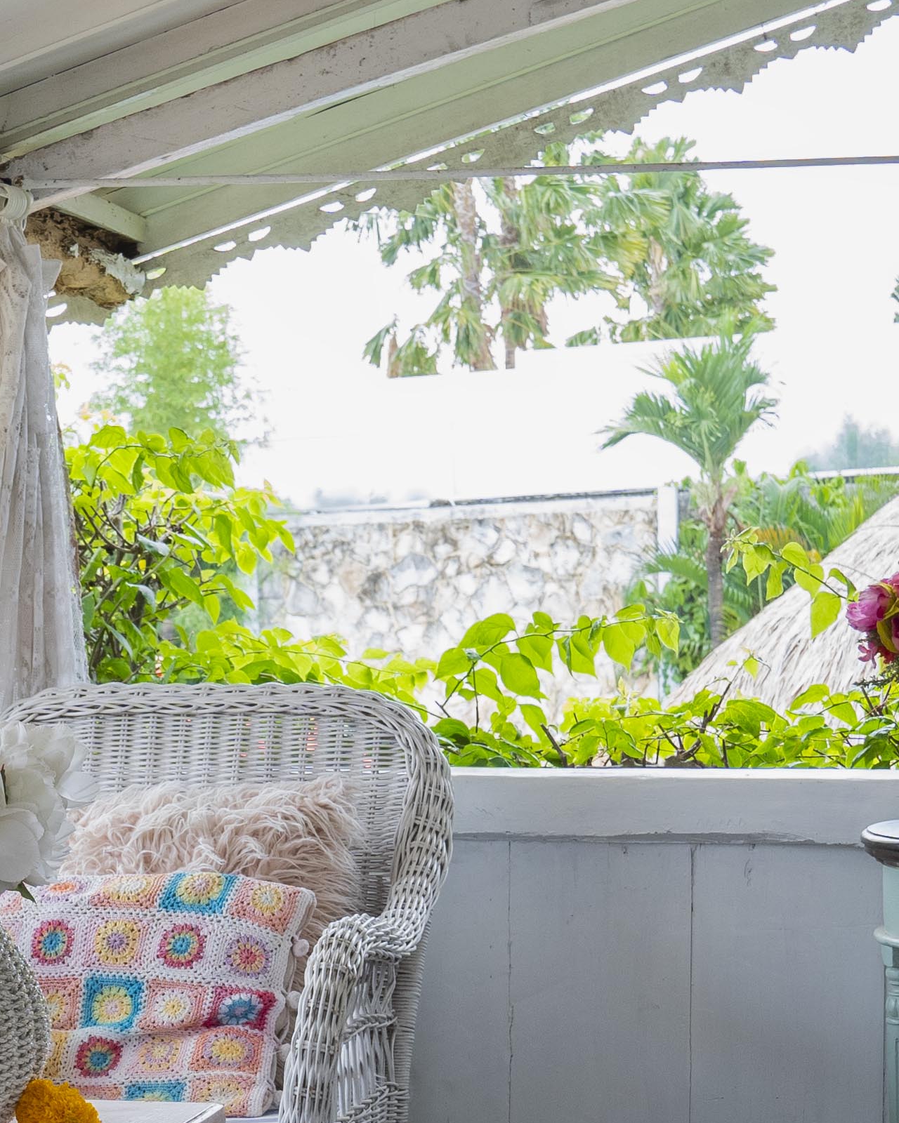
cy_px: 885
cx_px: 84
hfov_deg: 17.2
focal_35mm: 88
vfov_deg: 21.5
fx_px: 2927
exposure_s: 1/160
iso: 640
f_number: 5.6
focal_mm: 25
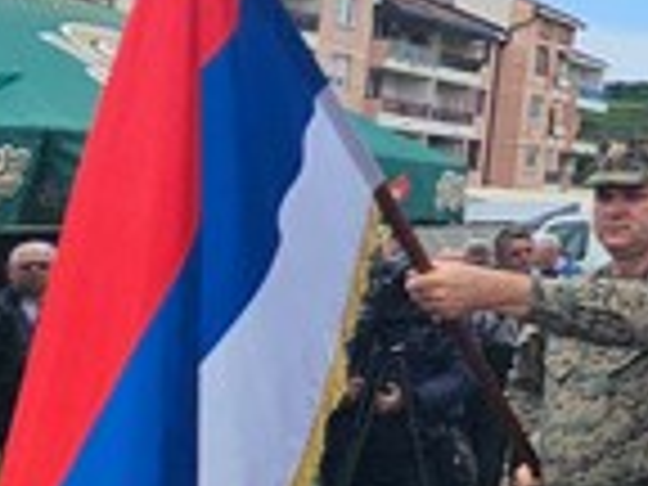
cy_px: -22
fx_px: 1348
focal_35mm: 72
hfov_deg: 16.3
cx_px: 1454
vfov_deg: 19.7
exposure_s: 1/2897
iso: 50
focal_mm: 2.2
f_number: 2.2
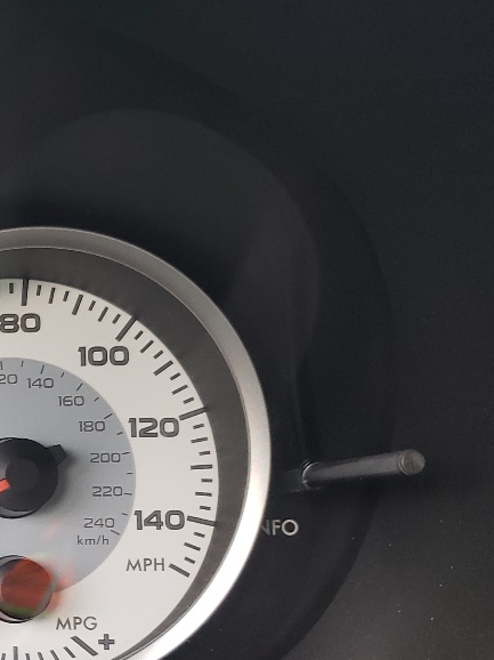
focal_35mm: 72
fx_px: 1371
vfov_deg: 26.6
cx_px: -335
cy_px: 510
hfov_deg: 17.4
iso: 73
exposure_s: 1/120
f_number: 1.5
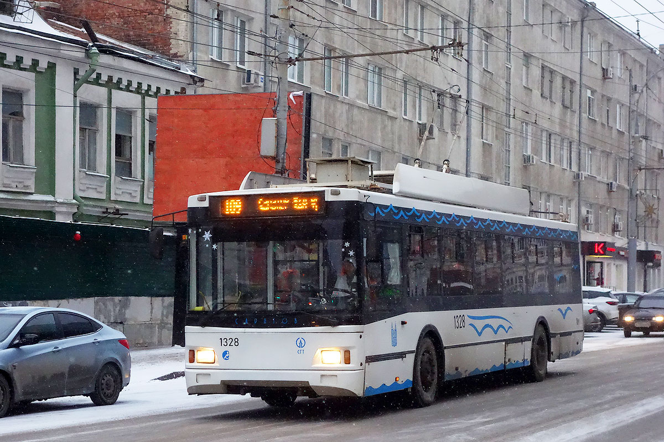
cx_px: 332
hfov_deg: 26.0
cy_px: 221
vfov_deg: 17.5
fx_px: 1439
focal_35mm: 78
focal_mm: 28.84
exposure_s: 1/500
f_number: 4.5
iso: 2500
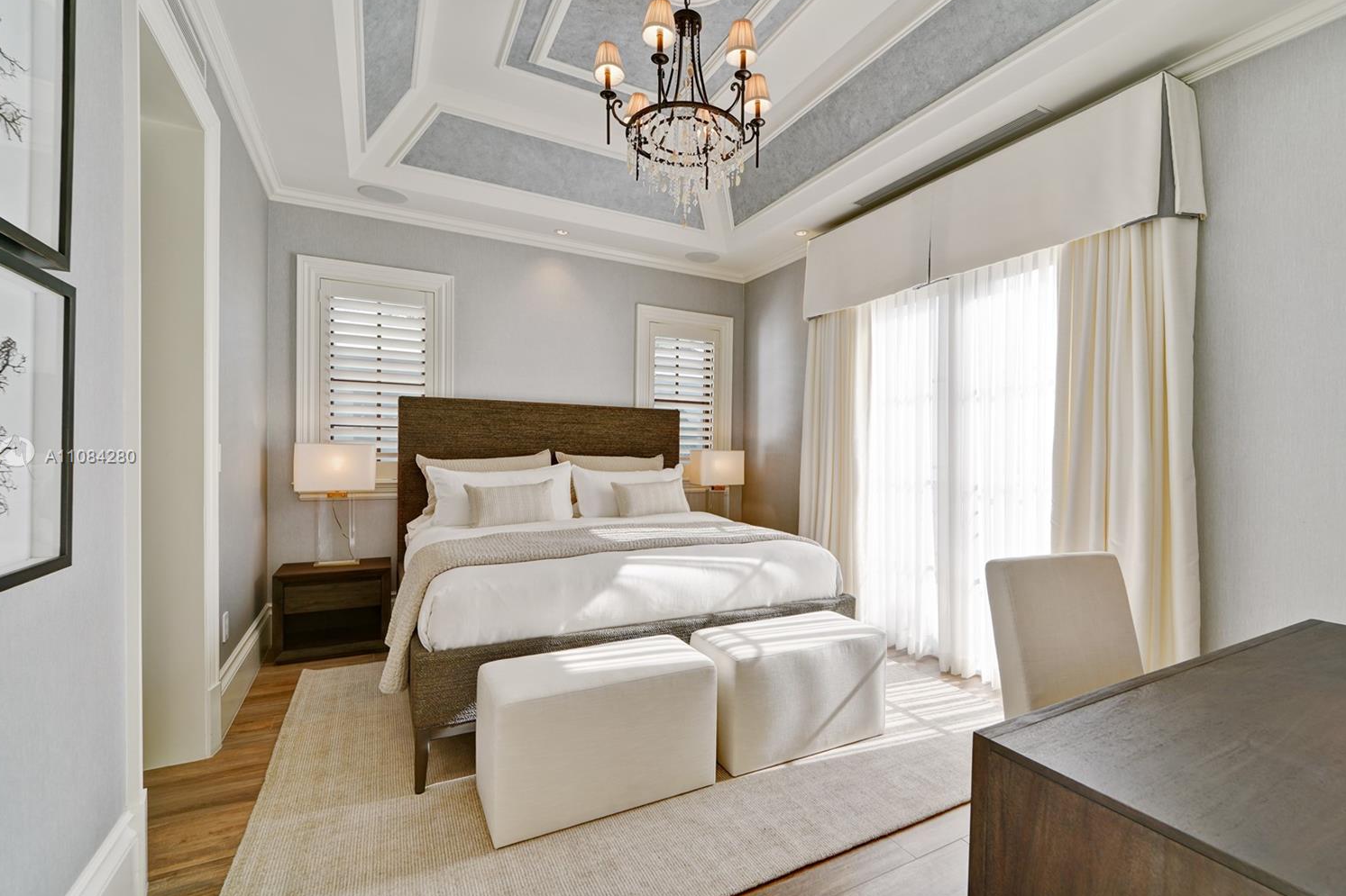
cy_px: 457
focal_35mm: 15
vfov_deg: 77.3
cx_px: 714
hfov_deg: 100.3
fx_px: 561
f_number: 8
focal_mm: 14
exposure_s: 1/80
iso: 100
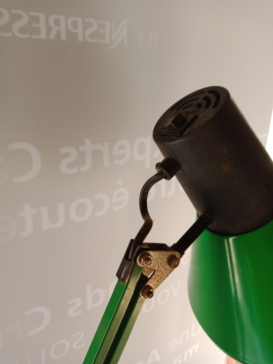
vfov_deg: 65.3
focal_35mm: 27
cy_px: 182
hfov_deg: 51.4
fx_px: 284
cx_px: 136
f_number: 2
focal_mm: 3.54
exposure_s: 1/50
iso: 141
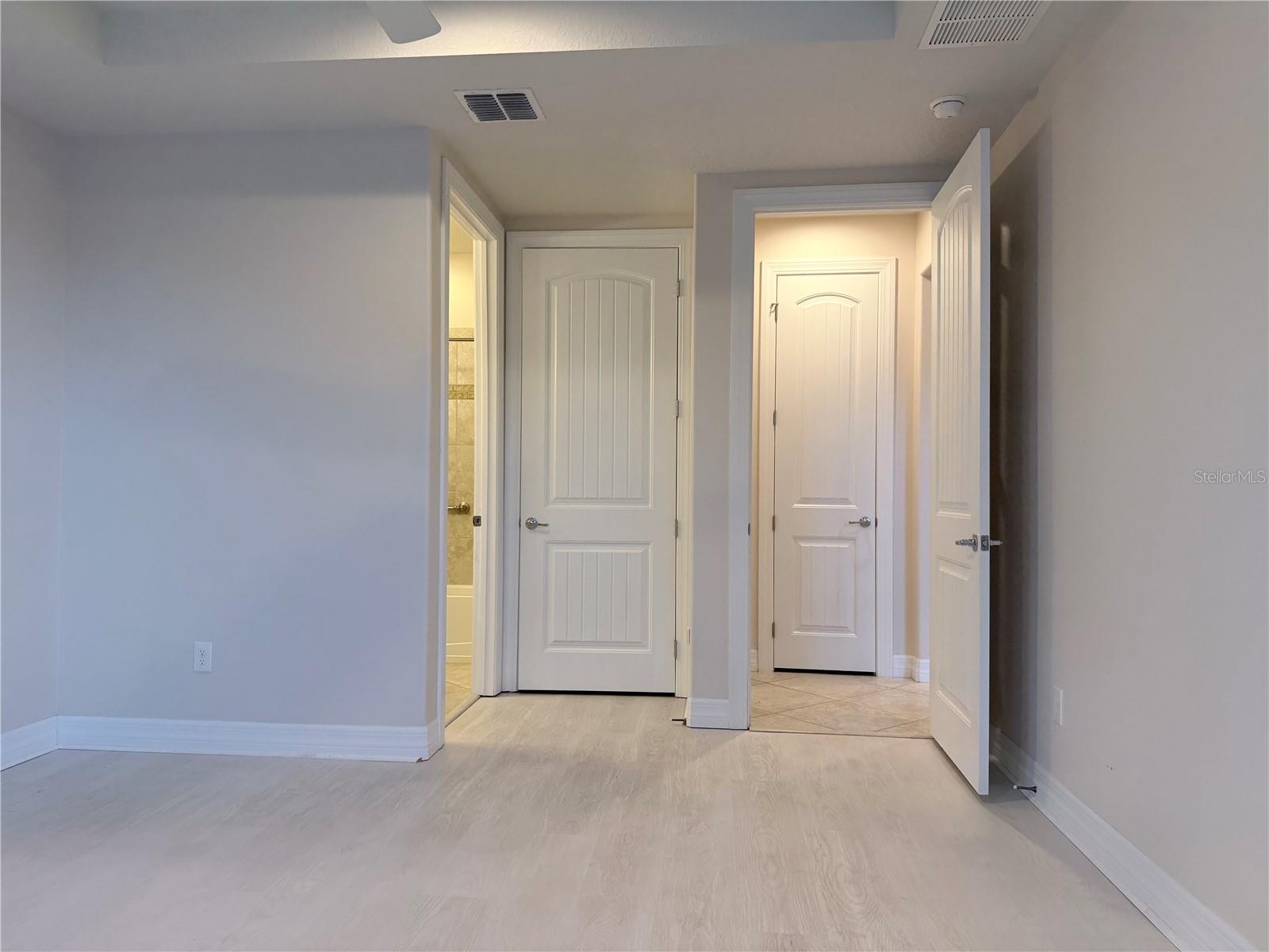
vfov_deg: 56.8
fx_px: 880
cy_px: 476
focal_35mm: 24
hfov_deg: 71.6
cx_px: 634
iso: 160
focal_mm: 6.76
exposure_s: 1/120
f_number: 1.78
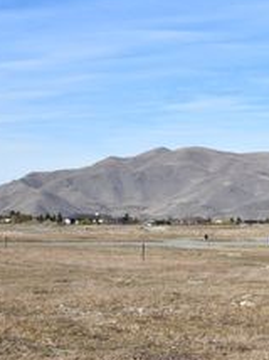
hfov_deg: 19.1
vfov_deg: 25.6
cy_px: 228
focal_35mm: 76
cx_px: 222
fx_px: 789
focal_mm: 24
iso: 200
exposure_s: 1/400
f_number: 10
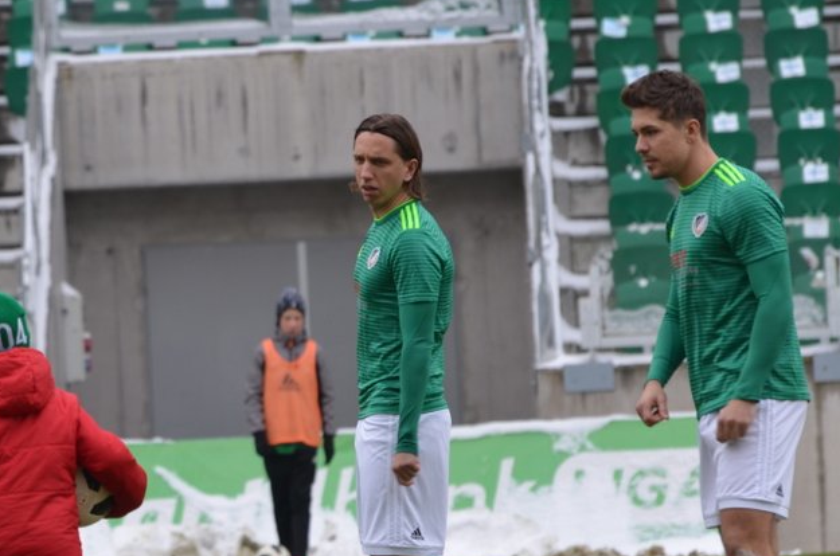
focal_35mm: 562
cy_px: 440
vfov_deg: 2.4
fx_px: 13086
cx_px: 44
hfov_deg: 3.7
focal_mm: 195
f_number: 5.3
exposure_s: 1/125
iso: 100
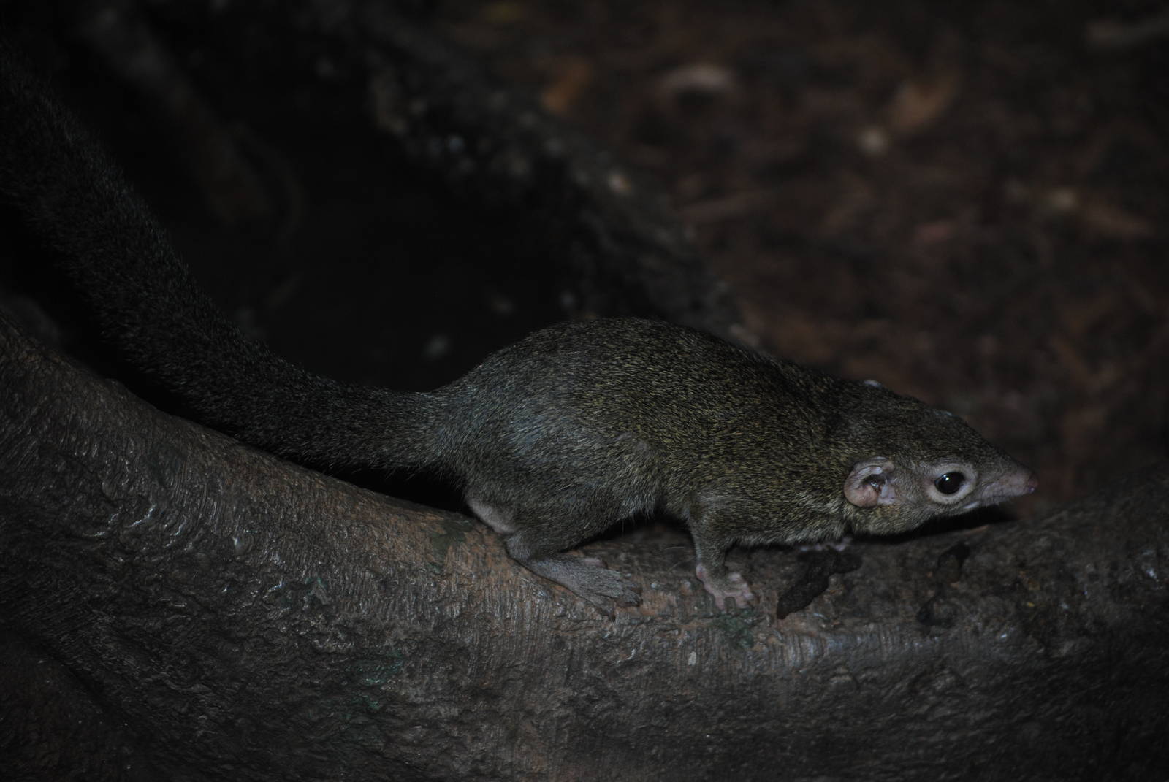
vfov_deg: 11.2
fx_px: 3999
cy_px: 391
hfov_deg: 16.6
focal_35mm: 123
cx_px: 584
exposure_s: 1/60
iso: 200
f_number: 4.2
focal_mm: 82
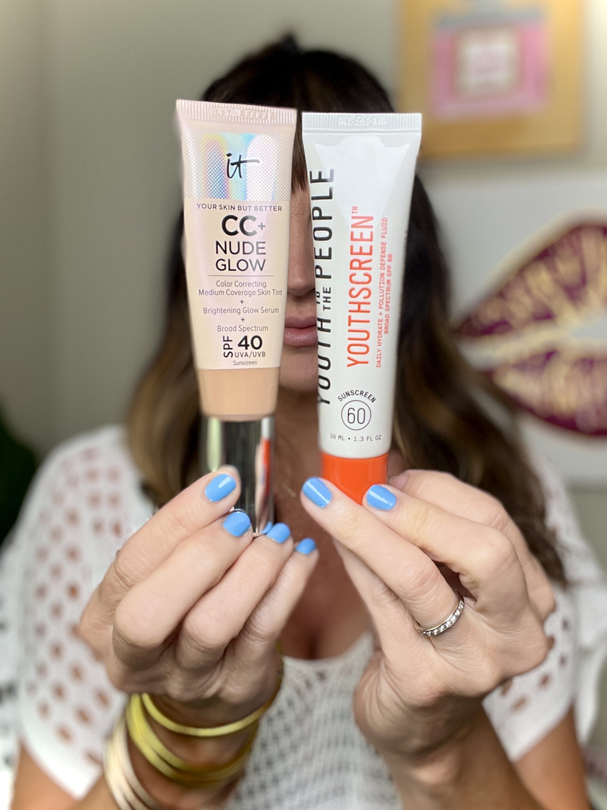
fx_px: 701
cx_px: 304
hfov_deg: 46.8
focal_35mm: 30
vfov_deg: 60.0
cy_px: 405
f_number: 2.2
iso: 50
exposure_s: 1/120
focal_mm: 2.71
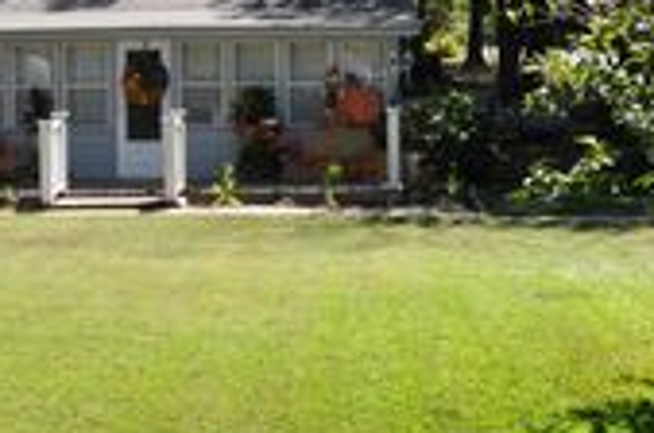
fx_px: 1451
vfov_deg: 16.9
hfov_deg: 25.3
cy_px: 128
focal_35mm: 80
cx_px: 240
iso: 800
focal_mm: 18
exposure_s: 1/400
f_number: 10
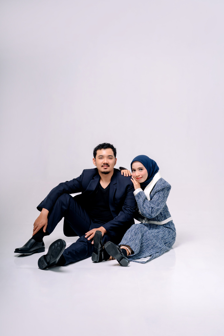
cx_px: 112
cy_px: 168
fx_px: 467
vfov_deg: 39.6
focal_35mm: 50
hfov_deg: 27.0
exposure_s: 1/160
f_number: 5.6
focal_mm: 50
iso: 400
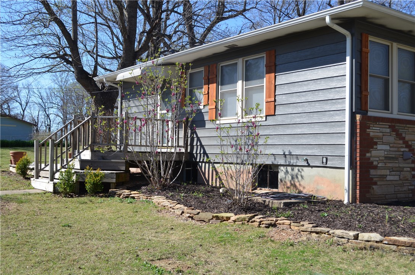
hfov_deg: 46.5
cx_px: 208
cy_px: 138
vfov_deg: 31.7
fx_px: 483
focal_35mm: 42
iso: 140
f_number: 8
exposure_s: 1/250
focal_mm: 28
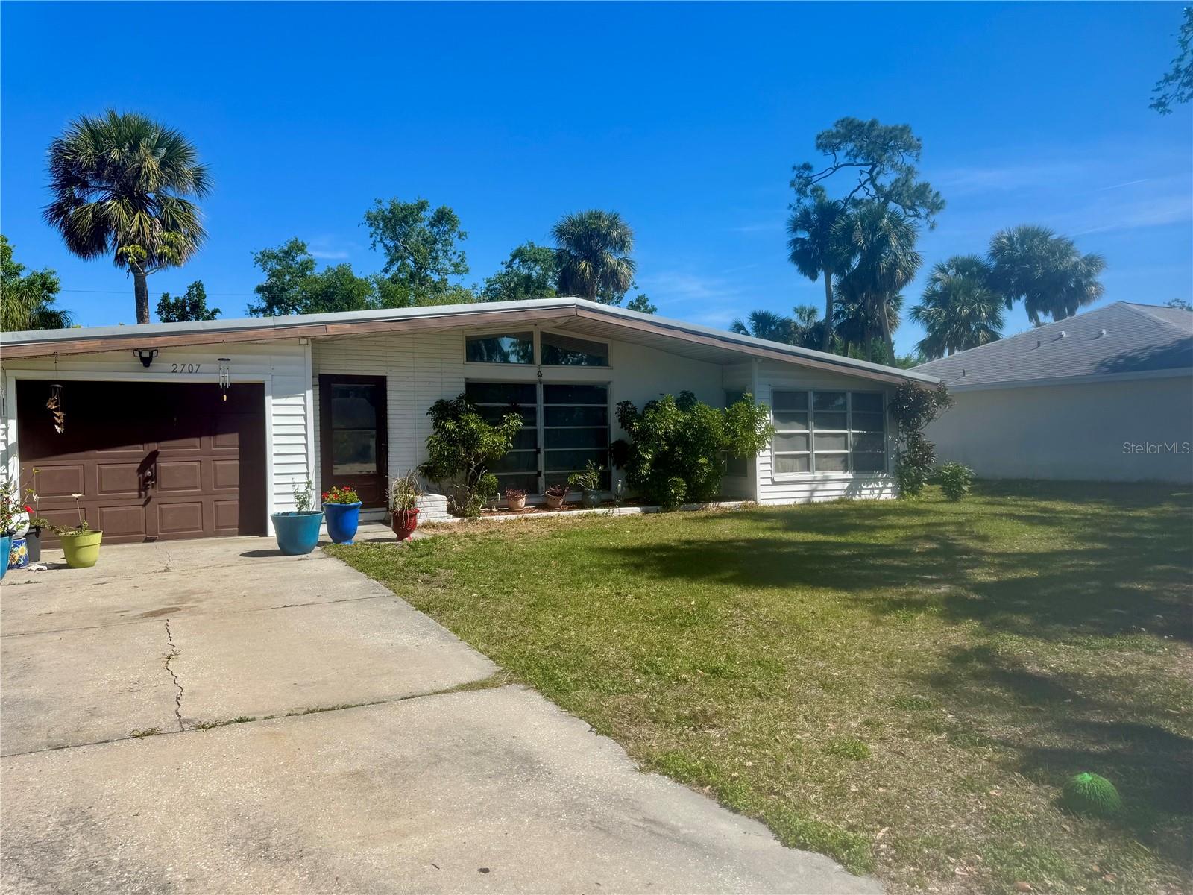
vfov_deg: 56.8
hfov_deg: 71.6
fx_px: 827
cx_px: 596
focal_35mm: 24
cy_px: 448
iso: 80
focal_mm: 6.76
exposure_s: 1/4950
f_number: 1.78
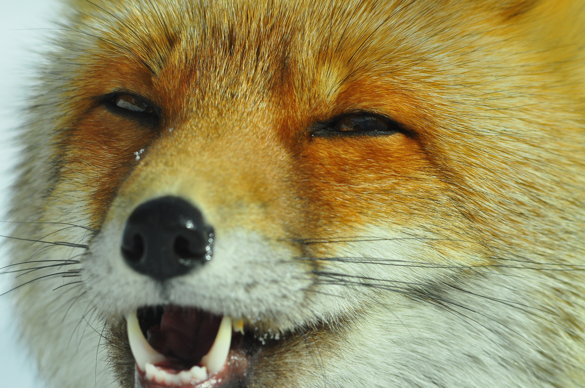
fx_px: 4869
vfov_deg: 4.6
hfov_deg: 6.9
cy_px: 194
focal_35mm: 300
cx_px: 292
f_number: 11
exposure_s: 1/800
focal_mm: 200
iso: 400
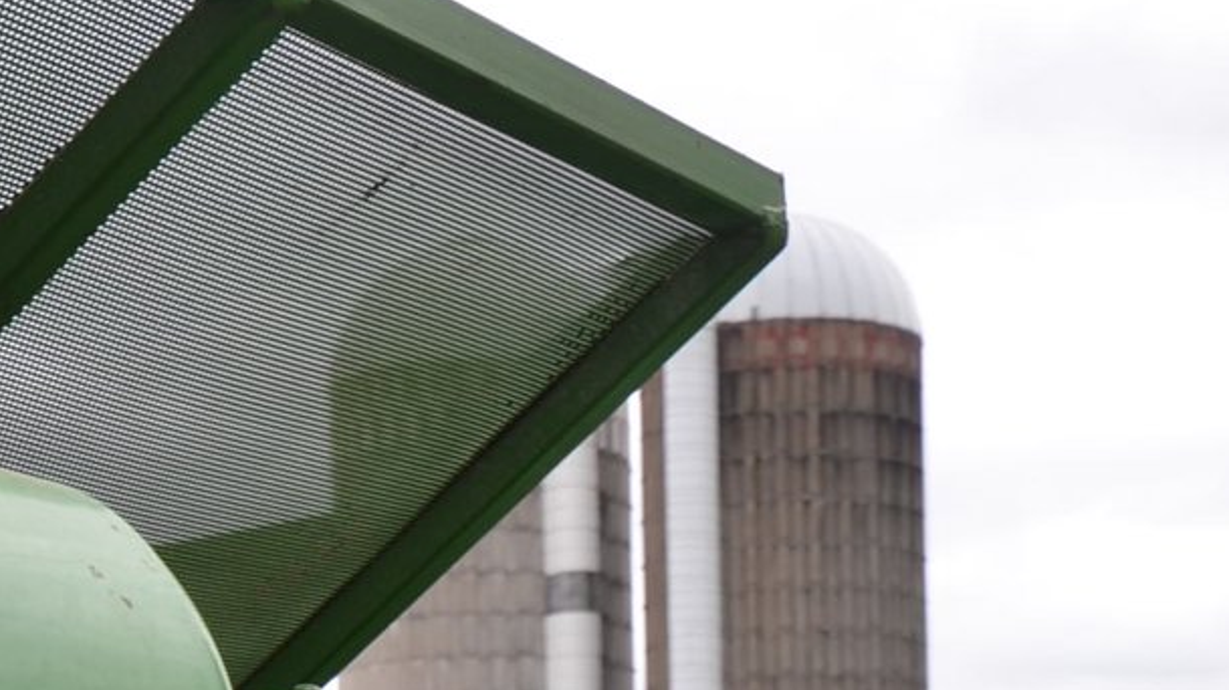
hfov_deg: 20.2
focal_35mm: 106
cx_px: 500
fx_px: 3453
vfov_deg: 10.9
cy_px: 1117
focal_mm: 24
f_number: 6.3
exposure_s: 1/160
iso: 200
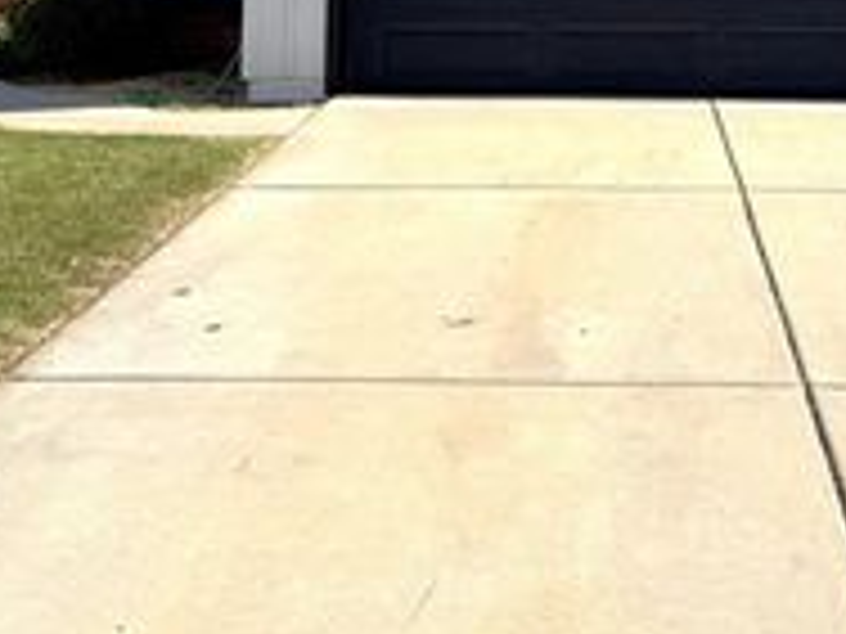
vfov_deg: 21.1
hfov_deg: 30.0
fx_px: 1564
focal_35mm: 64
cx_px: 590
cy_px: -160
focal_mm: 6.76
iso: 80
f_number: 1.78
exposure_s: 1/6711
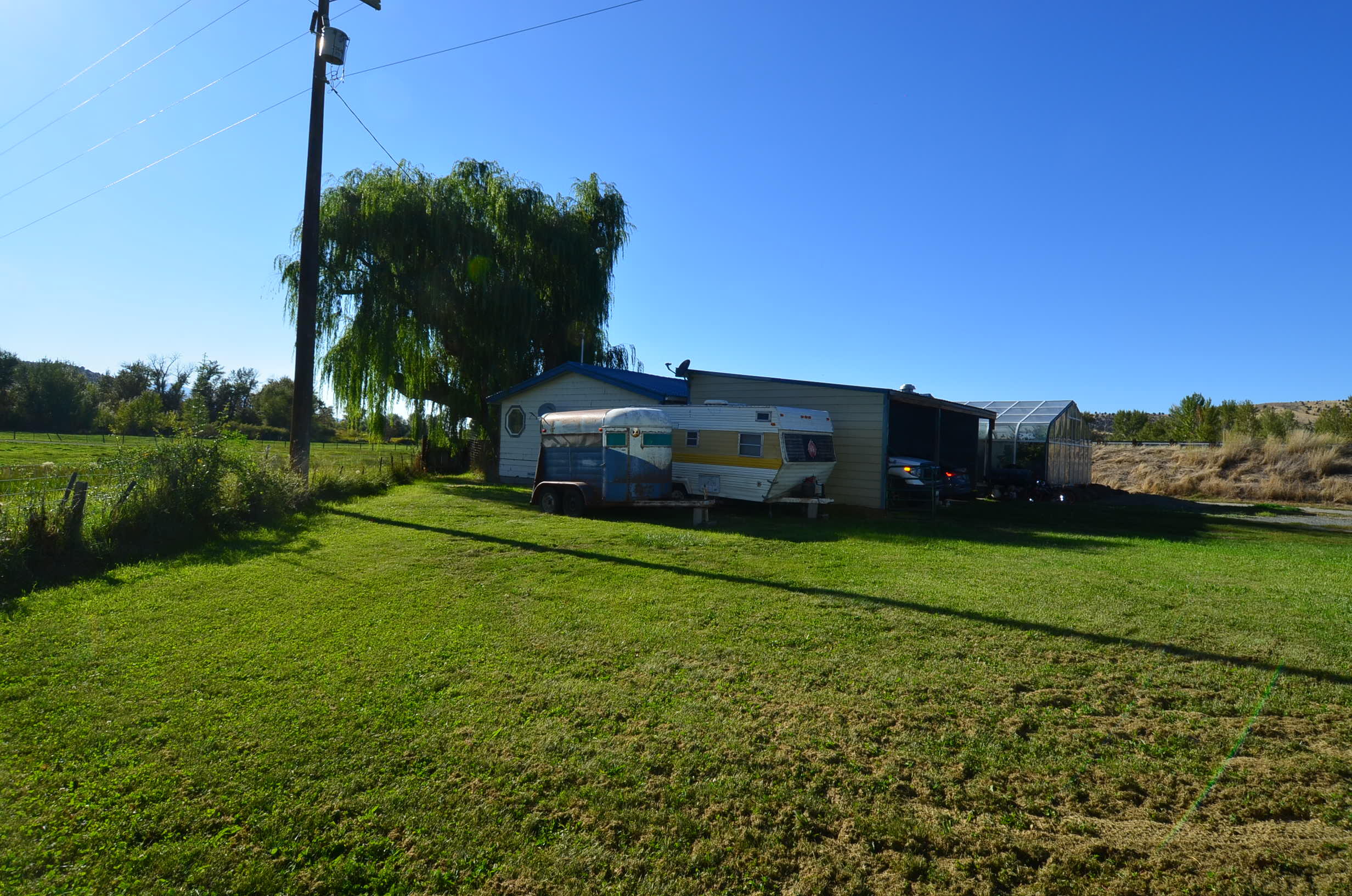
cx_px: 676
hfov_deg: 53.2
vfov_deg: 36.7
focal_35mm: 36
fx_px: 1349
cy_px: 448
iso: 200
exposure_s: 1/320
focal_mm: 24
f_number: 10
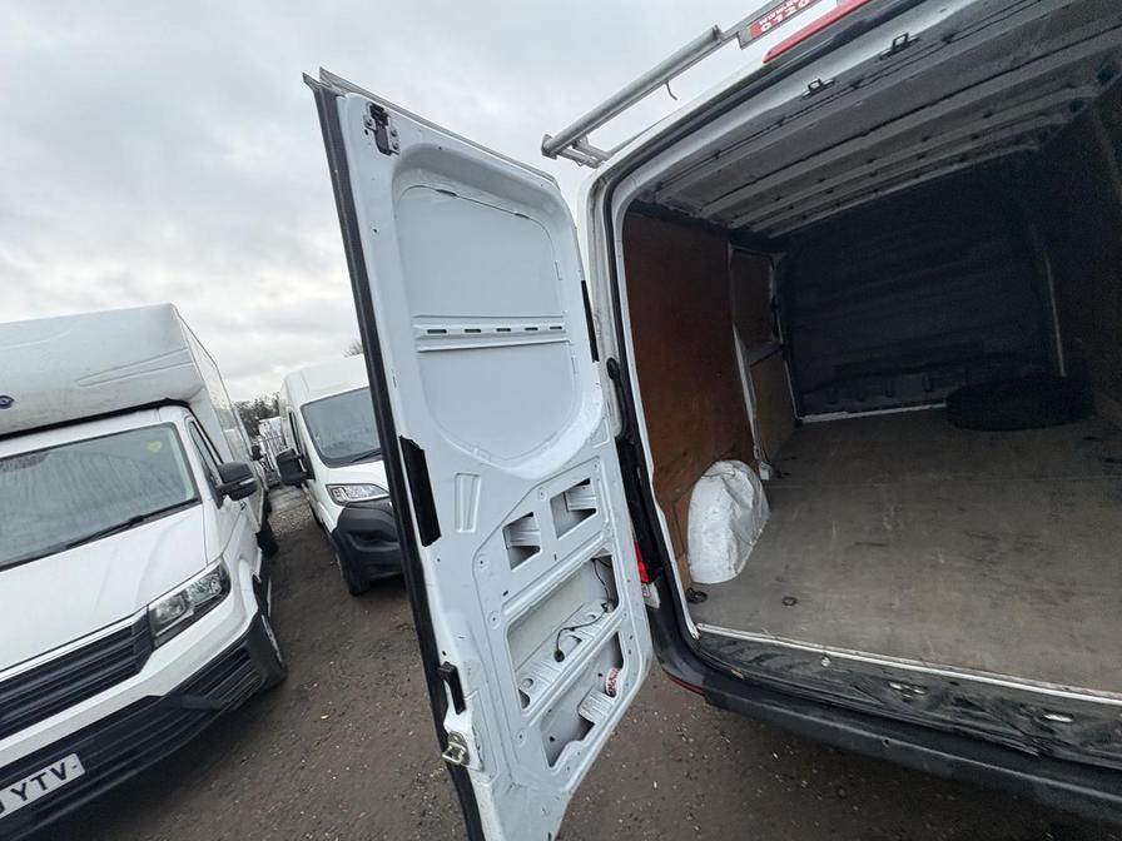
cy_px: 420
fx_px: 454
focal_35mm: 14
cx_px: 561
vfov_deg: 85.7
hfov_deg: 102.1
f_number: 2.2
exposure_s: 1/99
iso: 125
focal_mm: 2.22
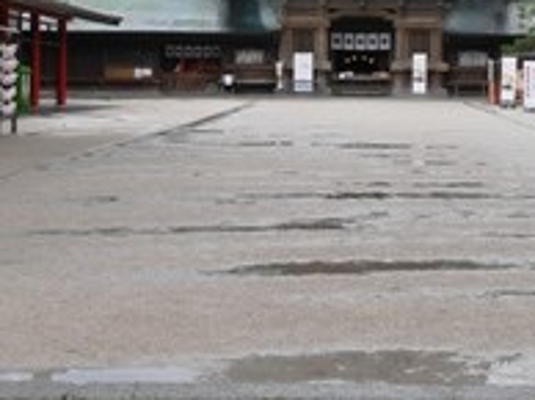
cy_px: 50
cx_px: 353
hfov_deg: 17.7
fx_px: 1713
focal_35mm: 111
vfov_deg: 13.2
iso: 200
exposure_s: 1/200
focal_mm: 24
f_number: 6.3
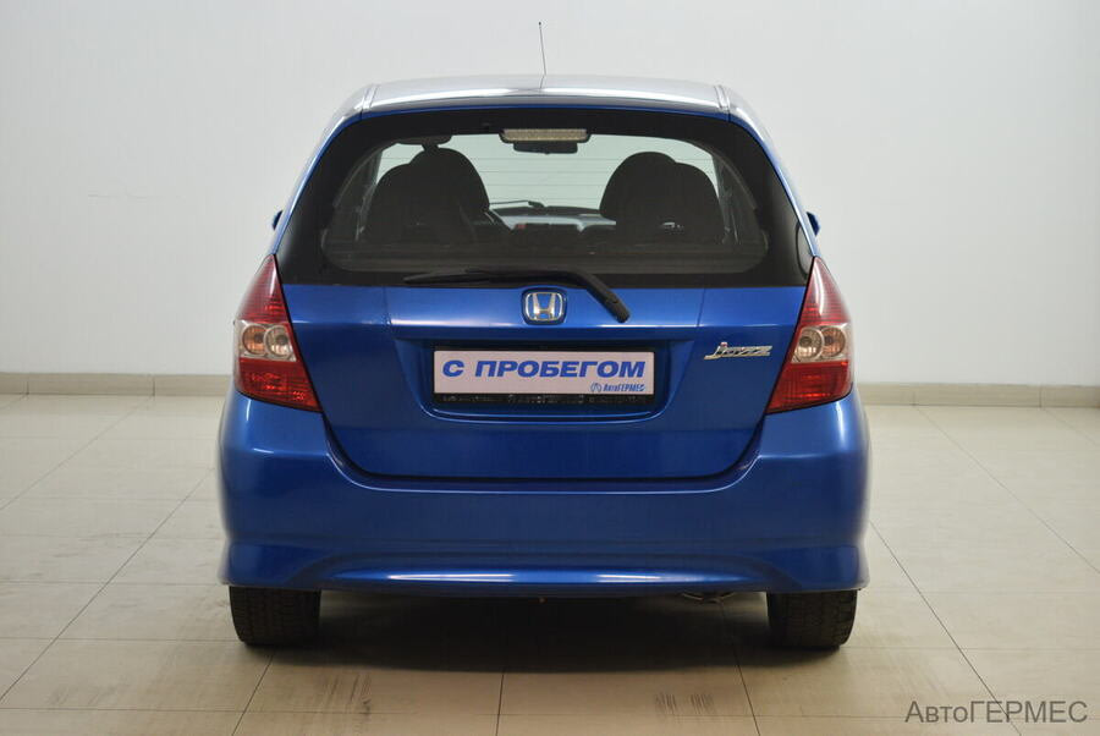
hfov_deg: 31.9
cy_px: 368
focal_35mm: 63
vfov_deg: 21.6
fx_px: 1927
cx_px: 550
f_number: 5
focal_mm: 42
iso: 1000
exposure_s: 1/100
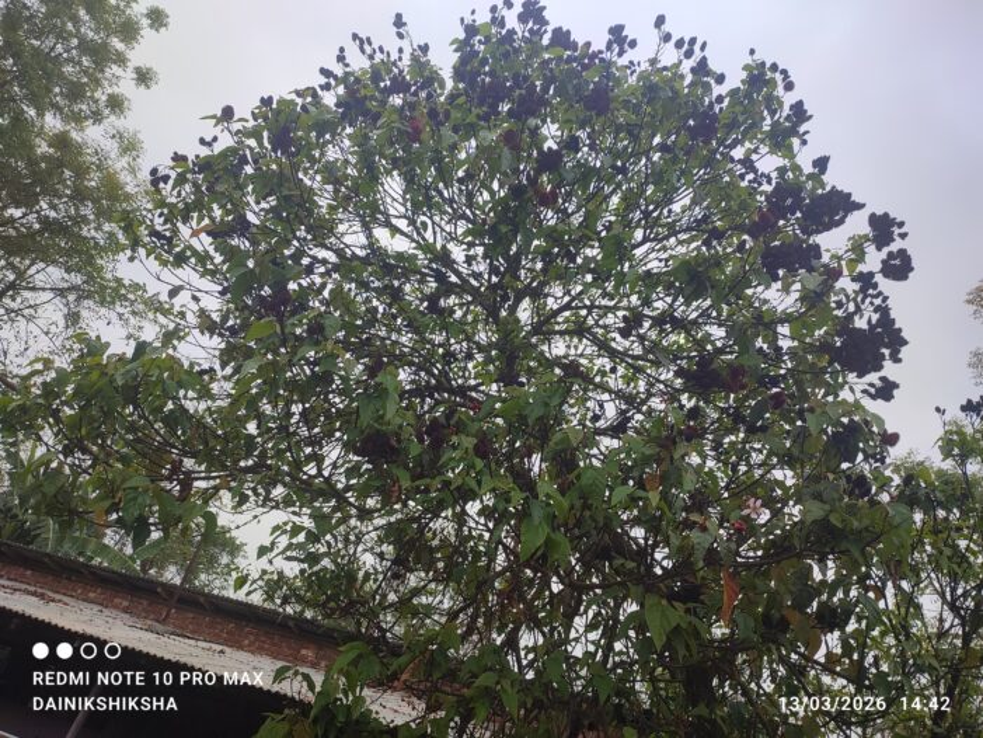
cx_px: 492
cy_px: 369
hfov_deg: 69.4
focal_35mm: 25
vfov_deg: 54.9
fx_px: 710
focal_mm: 6.04
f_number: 1.9
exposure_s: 1/437
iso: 50
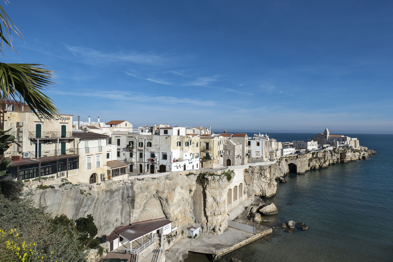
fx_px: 218
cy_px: 131
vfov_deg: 61.9
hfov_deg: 84.0
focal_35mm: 20
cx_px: 196
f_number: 11
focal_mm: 20
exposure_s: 1/320
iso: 100
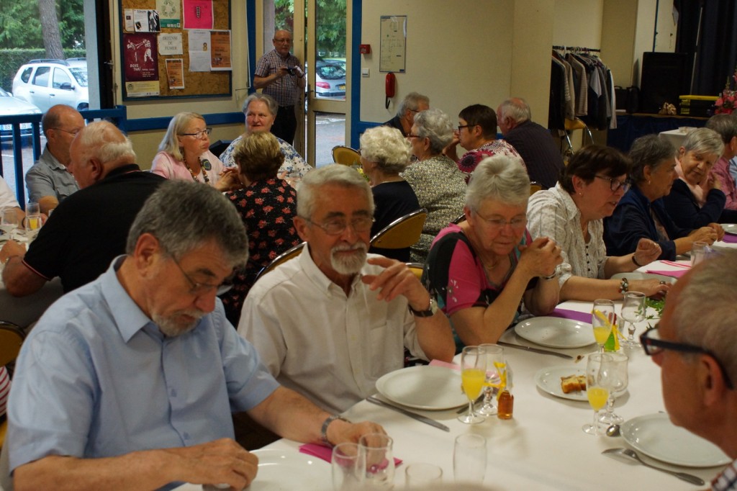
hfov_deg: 46.4
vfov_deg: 31.9
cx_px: 368
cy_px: 246
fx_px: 860
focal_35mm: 42
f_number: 4.5
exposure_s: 1/80
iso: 1600
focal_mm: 28
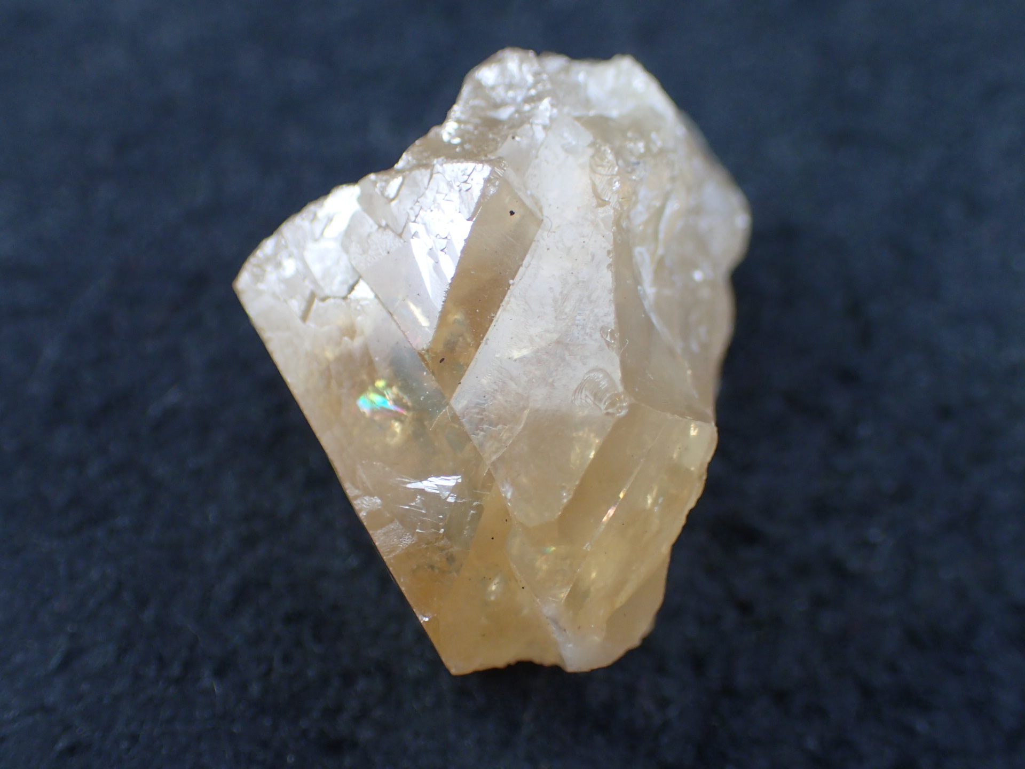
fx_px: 1451
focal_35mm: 49
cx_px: 512
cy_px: 384
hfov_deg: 38.9
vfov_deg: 29.7
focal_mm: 8.99
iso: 250
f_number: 3.2
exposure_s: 1/200
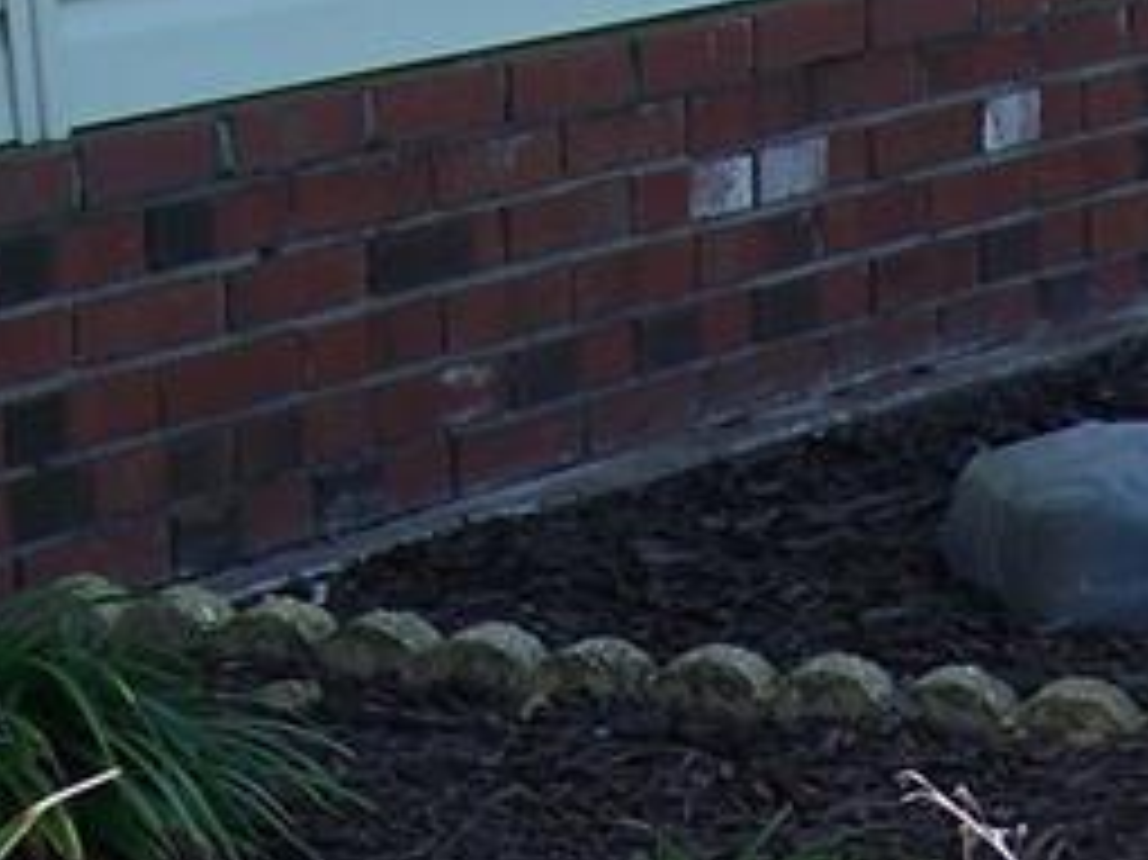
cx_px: 1189
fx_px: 6530
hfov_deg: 10.0
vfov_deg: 7.4
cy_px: 1184
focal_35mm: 197
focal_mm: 7.6
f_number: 2.8
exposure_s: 1/320
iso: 64
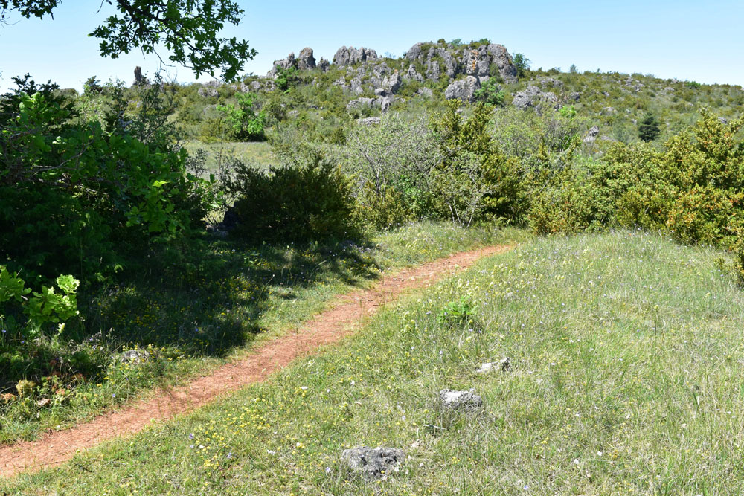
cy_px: 248
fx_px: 713
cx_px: 372
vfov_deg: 38.4
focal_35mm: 34
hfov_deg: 55.1
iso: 400
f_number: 11
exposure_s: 1/320
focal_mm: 23
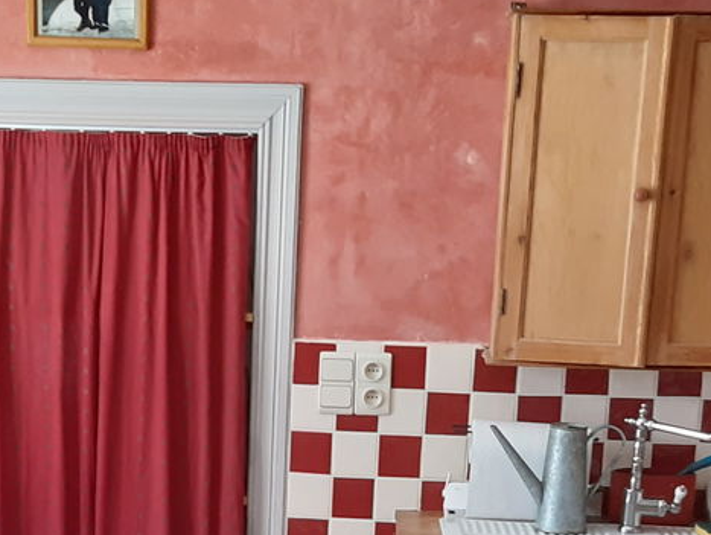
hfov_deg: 21.9
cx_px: 234
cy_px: 616
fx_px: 1829
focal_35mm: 89
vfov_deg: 16.1
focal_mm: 3.92
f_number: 1.7
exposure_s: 1/50
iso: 100
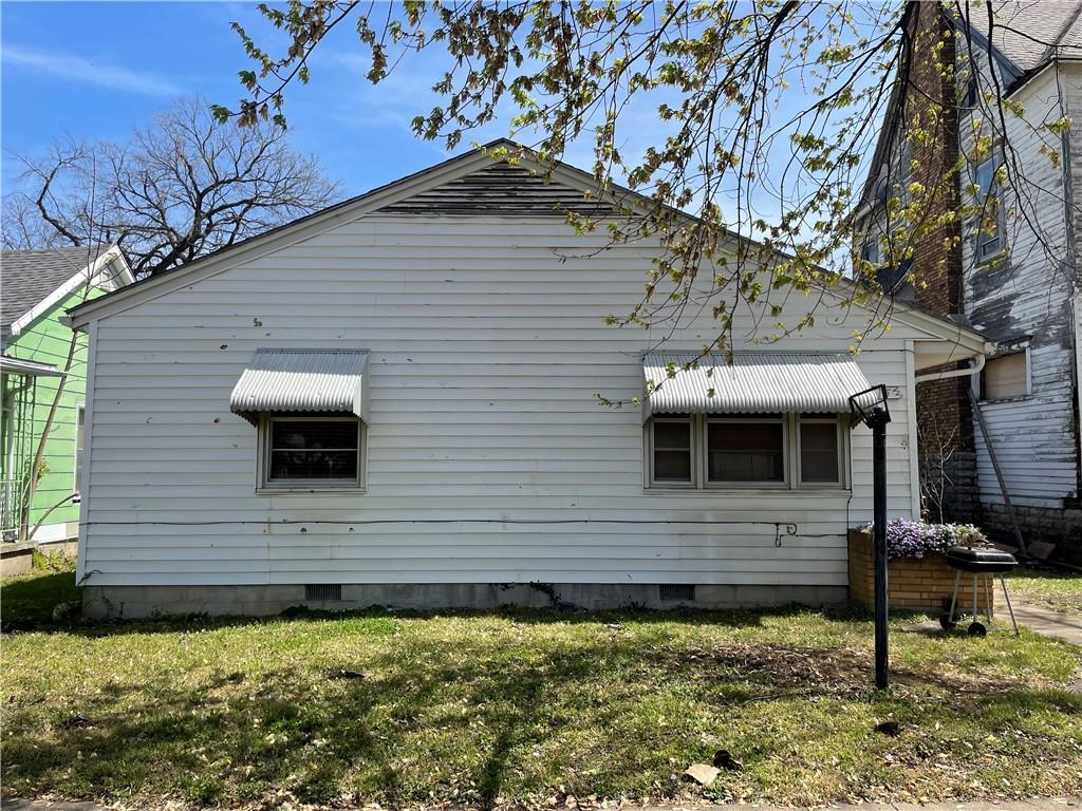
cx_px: 541
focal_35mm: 26
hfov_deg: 67.3
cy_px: 406
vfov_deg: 53.1
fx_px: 813
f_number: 1.6
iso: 32
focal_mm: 4.2
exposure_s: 1/2132
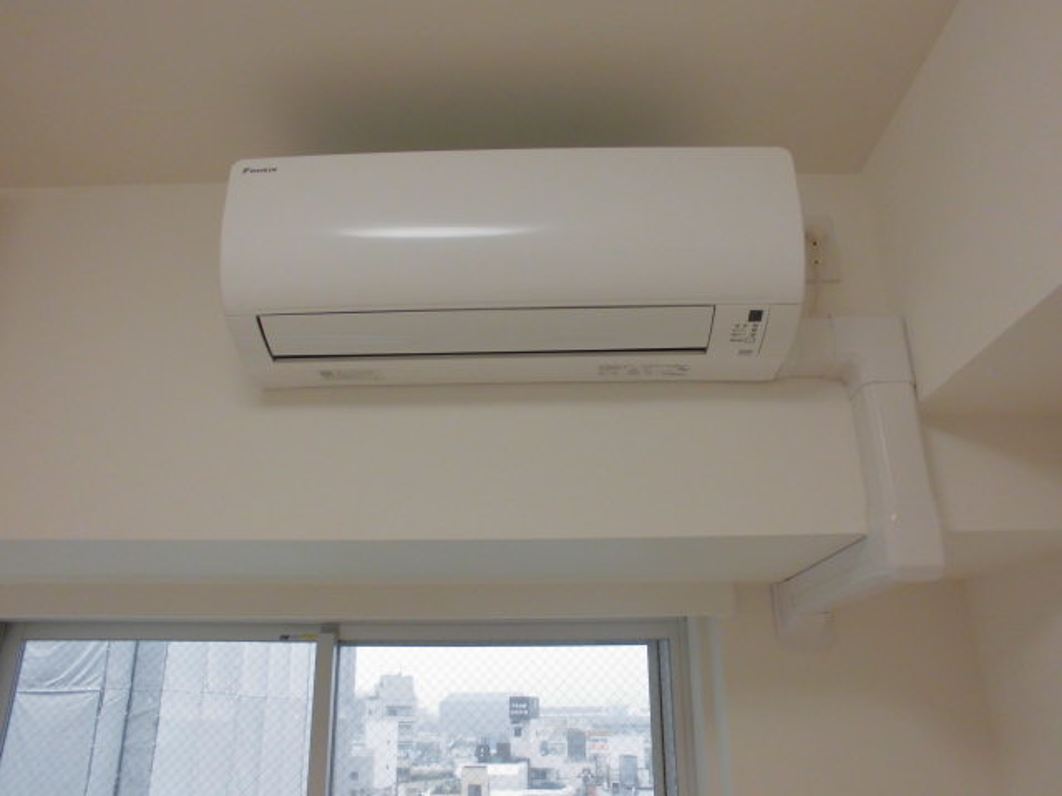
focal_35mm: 26
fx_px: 798
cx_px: 531
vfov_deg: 53.1
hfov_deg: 67.3
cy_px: 398
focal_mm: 4.6
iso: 100
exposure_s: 1/60
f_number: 3.5
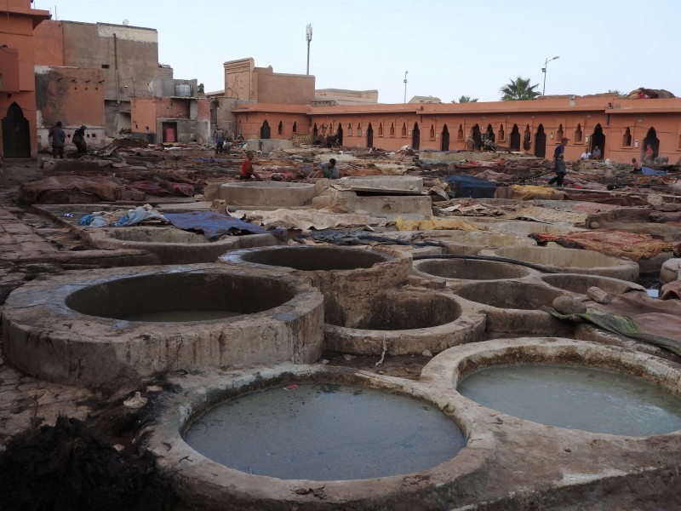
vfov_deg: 40.7
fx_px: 689
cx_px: 340
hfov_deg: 52.6
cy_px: 256
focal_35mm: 35
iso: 100
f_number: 3.8
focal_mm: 6.3
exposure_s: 1/400
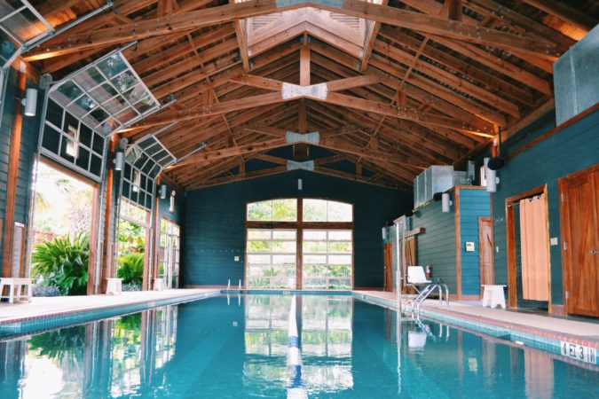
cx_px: 300
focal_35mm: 30
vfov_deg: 43.6
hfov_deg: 61.9
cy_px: 200
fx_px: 499
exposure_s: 1/60
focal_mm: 20
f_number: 3.8
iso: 1600
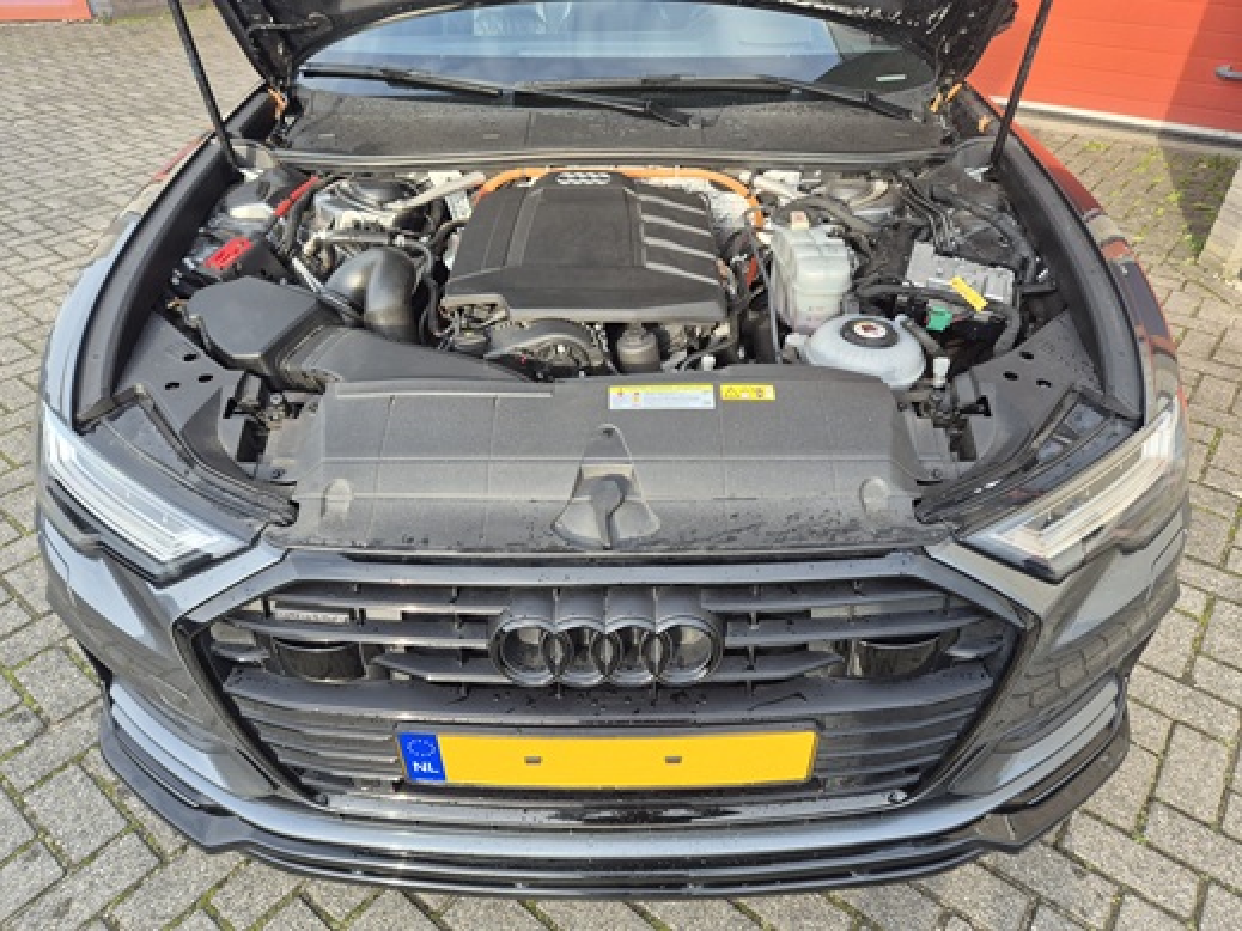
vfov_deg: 58.9
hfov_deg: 73.9
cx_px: 621
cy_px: 466
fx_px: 825
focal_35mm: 23
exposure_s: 1/218
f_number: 1.8
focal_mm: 5.4
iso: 25
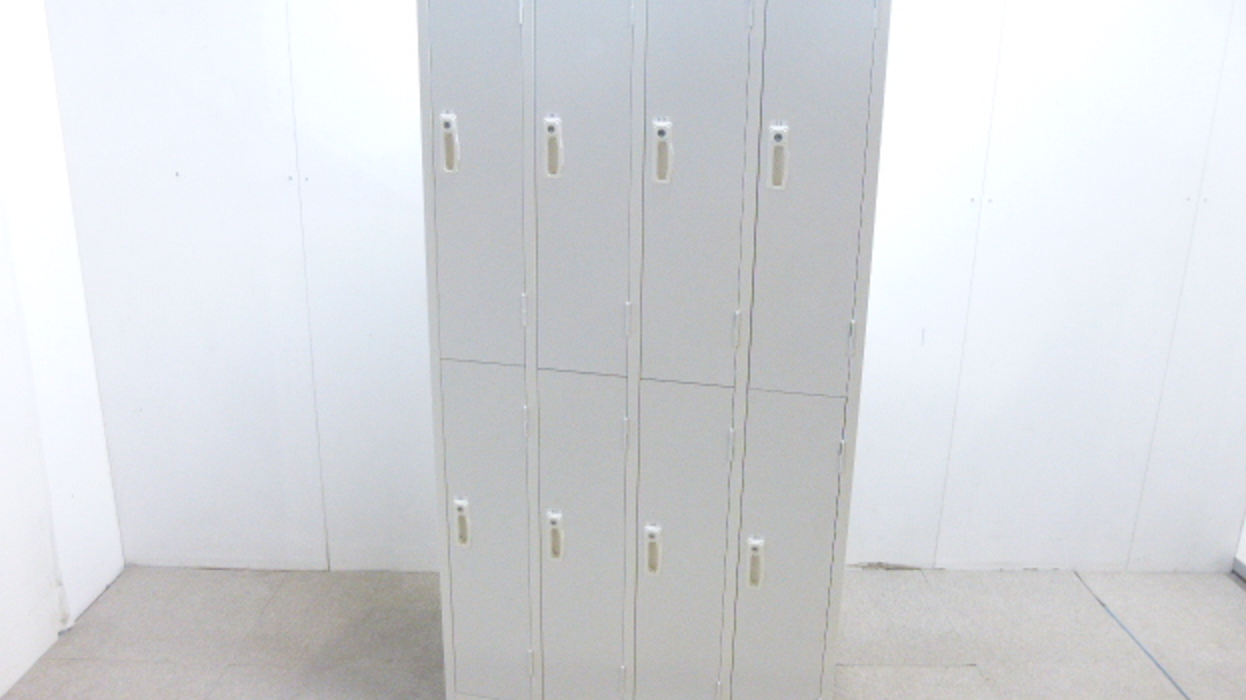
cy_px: 352
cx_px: 630
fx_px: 925
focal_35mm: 28
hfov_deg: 67.9
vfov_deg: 41.5
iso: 400
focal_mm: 4.5
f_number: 3.1
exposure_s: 1/10
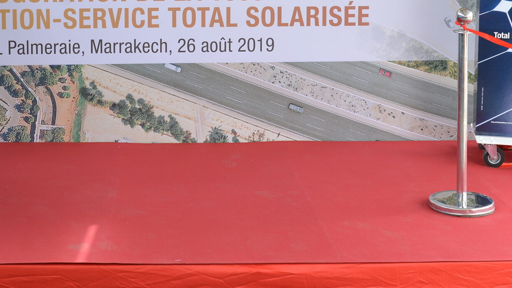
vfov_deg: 18.6
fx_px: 855
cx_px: 204
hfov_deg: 33.2
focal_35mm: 63
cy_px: 3
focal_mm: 29
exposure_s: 1/125
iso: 200
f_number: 5
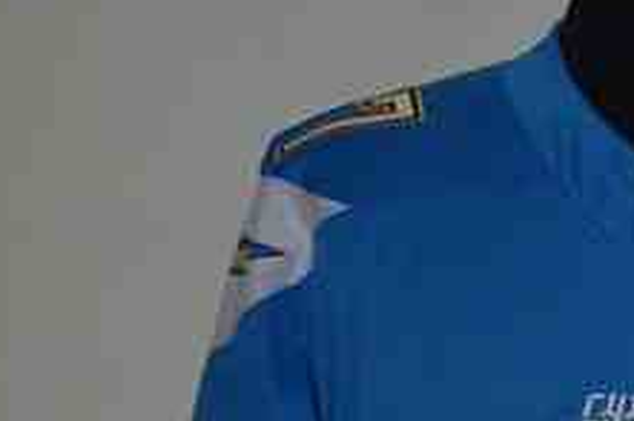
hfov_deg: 7.4
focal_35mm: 271
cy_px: 590
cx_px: 1064
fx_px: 4769
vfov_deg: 5.0
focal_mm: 50
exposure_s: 1/50
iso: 4000
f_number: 4.8
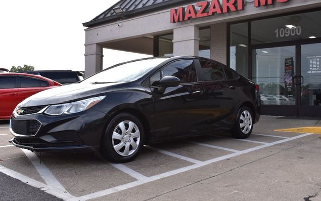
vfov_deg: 34.4
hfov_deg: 52.7
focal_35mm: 37
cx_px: 161
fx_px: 324
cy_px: 95
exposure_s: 1/320
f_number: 10
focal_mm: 24
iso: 400
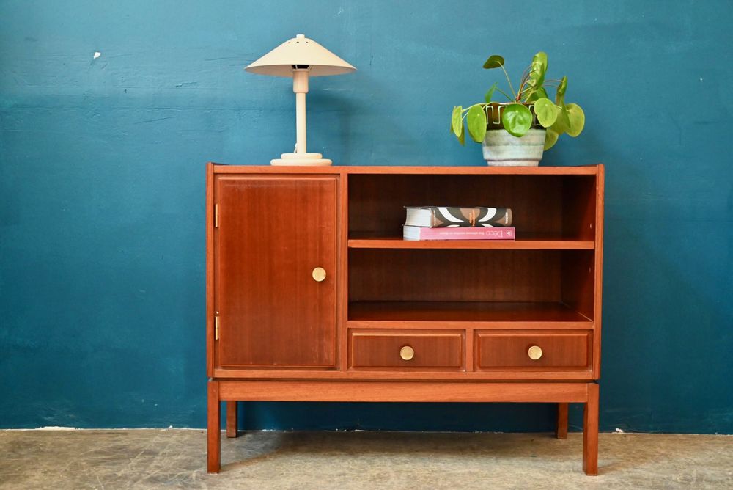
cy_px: 245
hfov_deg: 40.3
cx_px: 366
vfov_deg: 27.6
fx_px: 998
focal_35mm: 49
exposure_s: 1/80
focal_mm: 49
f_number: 4
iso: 3200
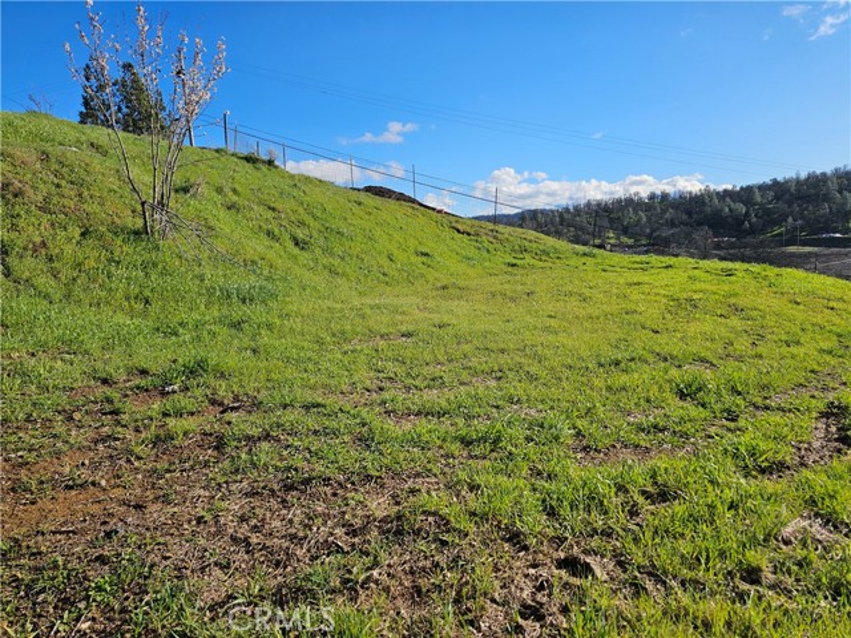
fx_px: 565
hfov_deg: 73.9
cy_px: 319
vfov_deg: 58.9
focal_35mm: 23
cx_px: 426
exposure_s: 1/989
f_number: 1.7
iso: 10
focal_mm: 6.3
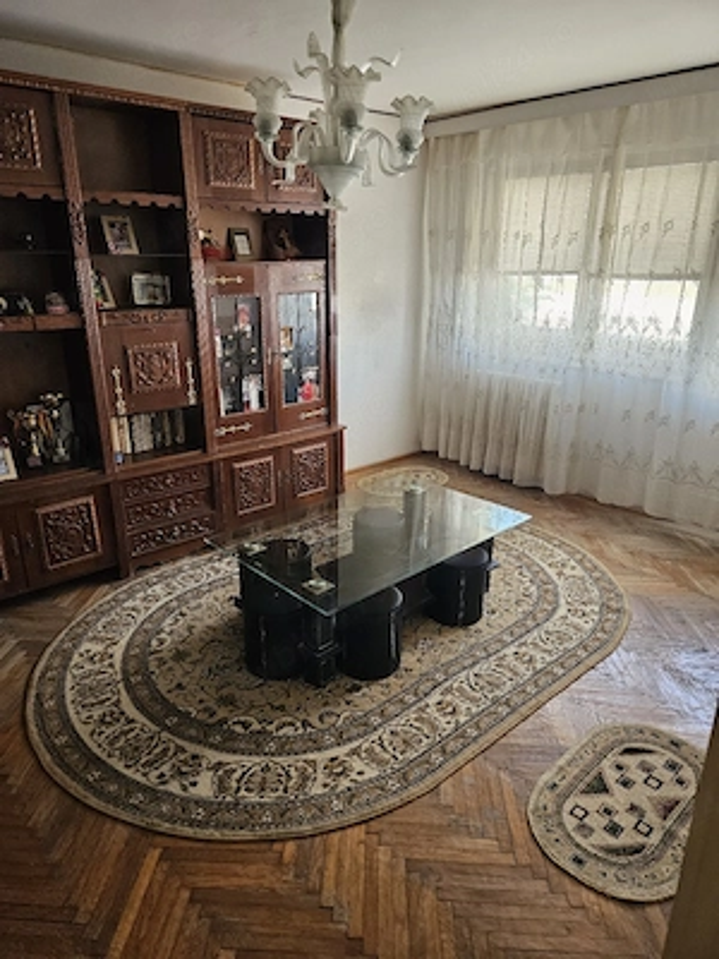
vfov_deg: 73.9
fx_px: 637
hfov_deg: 58.9
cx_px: 360
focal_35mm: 23
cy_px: 480
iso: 320
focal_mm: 5.4
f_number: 1.8
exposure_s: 1/101
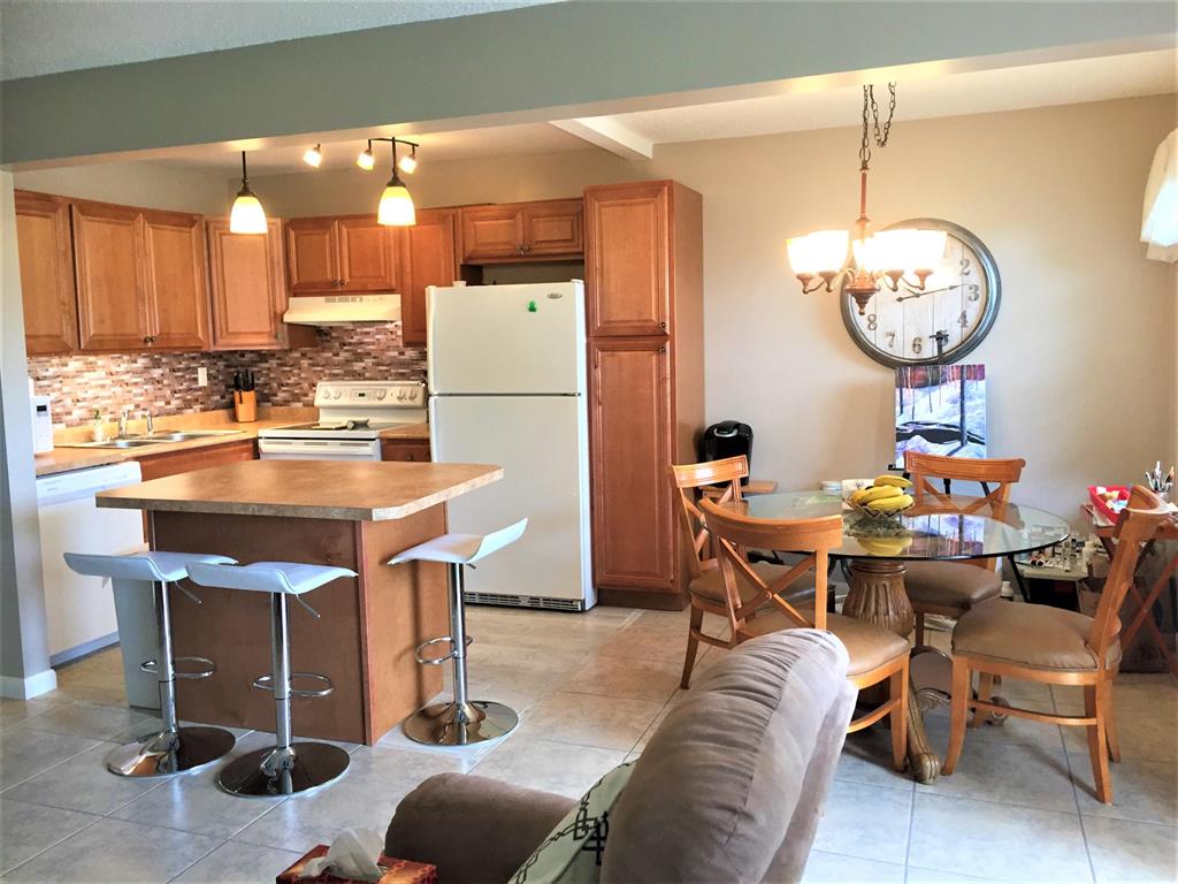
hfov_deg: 61.7
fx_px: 987
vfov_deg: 48.2
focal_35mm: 29
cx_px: 589
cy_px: 442
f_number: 2.2
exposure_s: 1/30
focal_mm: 4.15
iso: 50
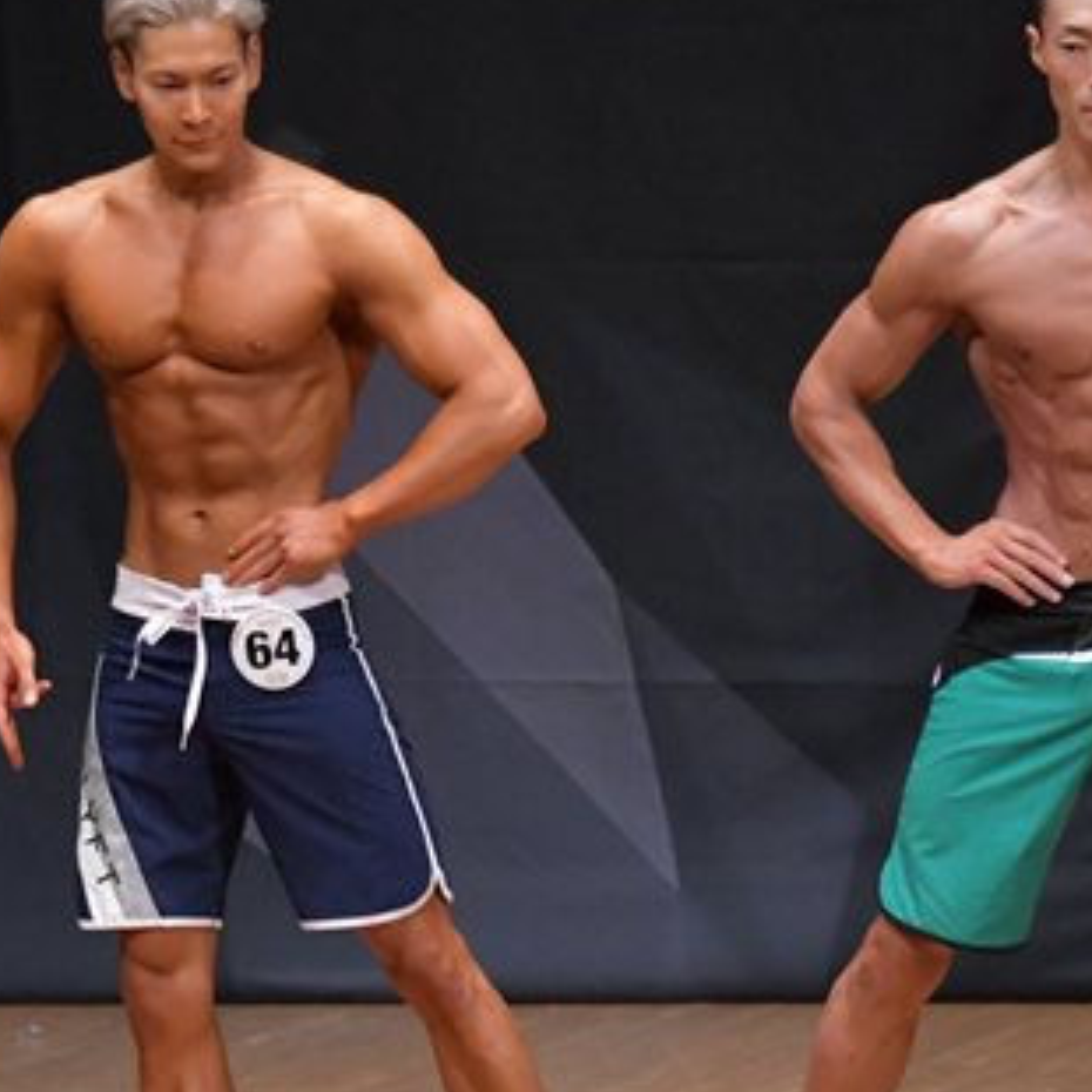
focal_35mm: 574
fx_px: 20486
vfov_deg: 3.1
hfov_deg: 3.1
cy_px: 715
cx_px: 241
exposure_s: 1/400
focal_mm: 180
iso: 6400
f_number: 5.6
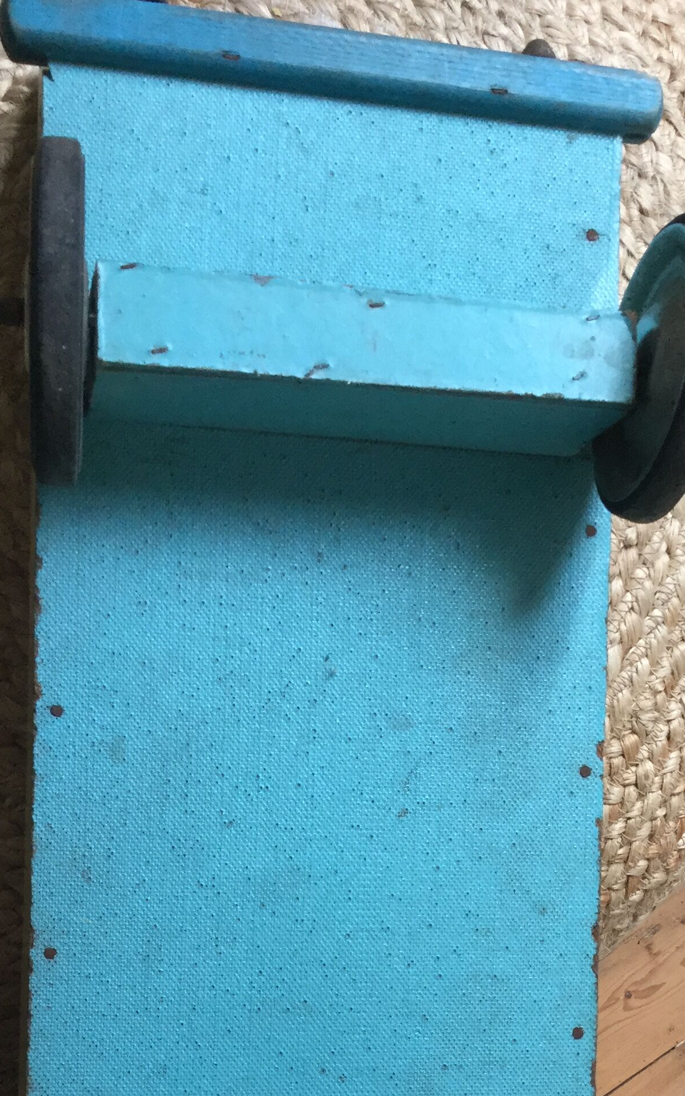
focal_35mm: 56
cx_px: 421
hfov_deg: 23.1
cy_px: 916
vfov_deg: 34.8
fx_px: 1673
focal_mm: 3.3
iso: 80
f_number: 2.4
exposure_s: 1/33
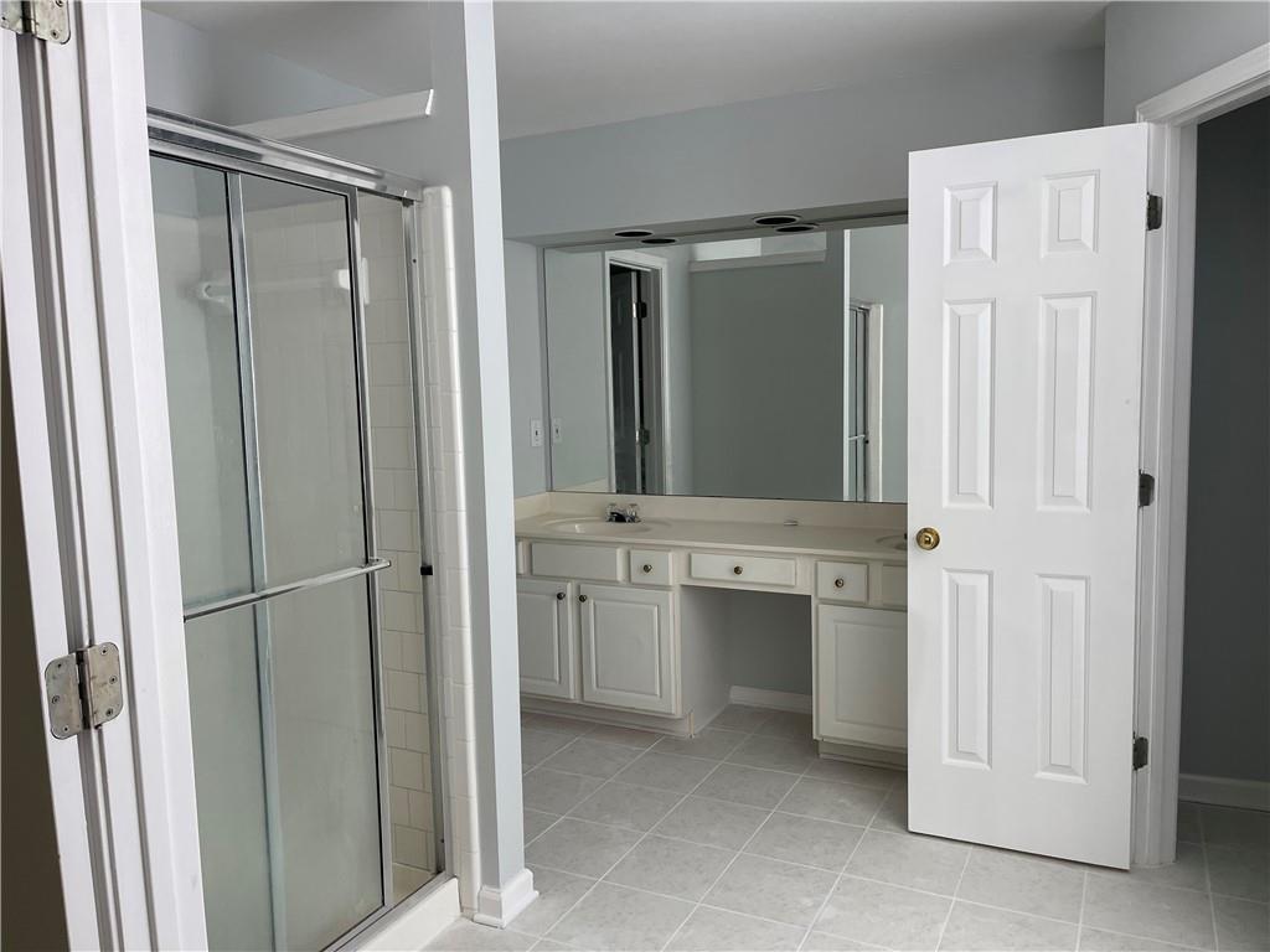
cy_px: 476
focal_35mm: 25
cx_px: 635
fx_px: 917
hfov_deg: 69.4
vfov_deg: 54.9
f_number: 1.6
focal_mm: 5.1
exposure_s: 1/121
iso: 80
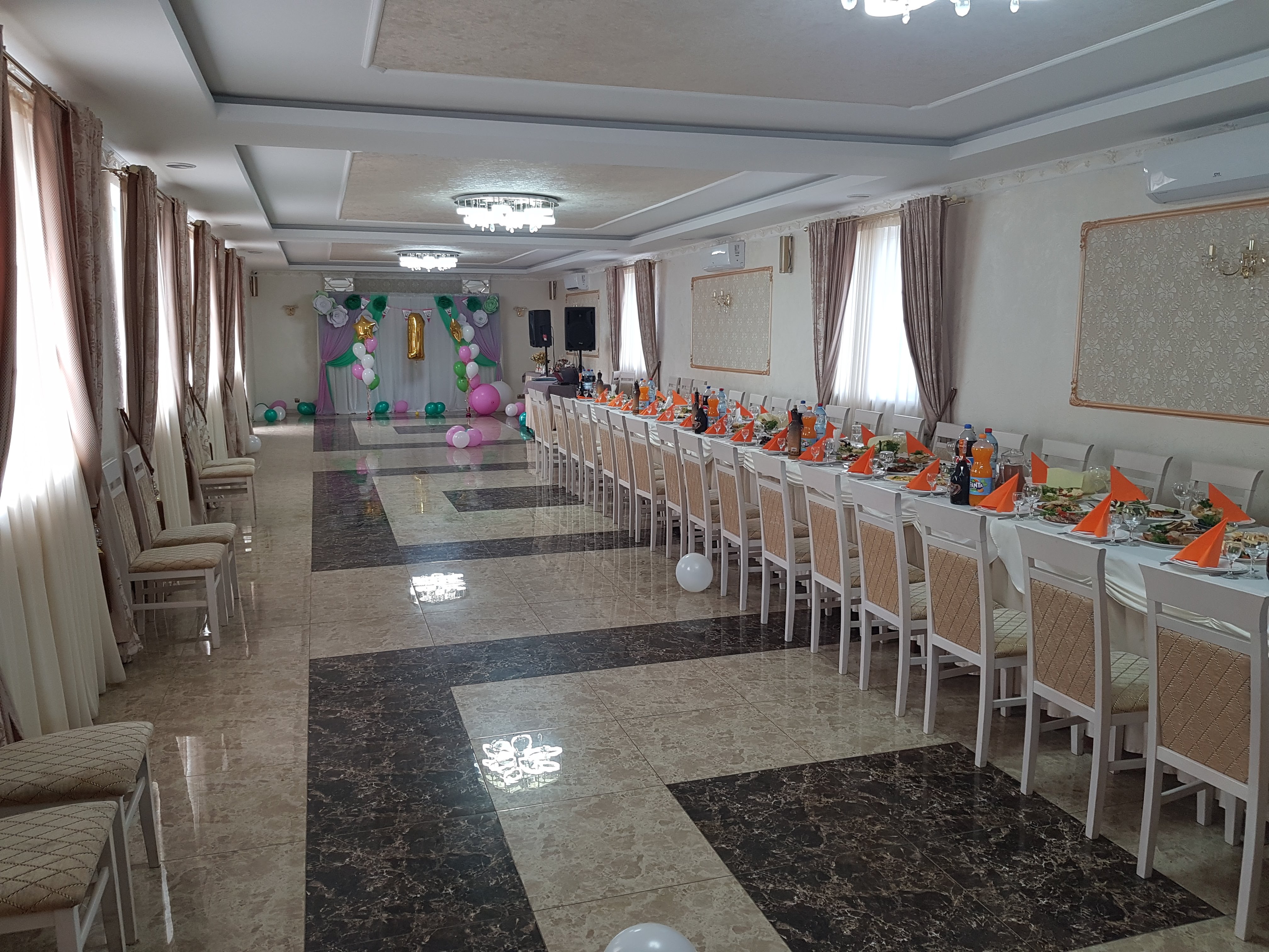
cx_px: 634
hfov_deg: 67.3
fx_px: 953
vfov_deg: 53.1
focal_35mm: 26
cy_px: 476
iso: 80
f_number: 1.7
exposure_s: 1/50
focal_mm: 4.2
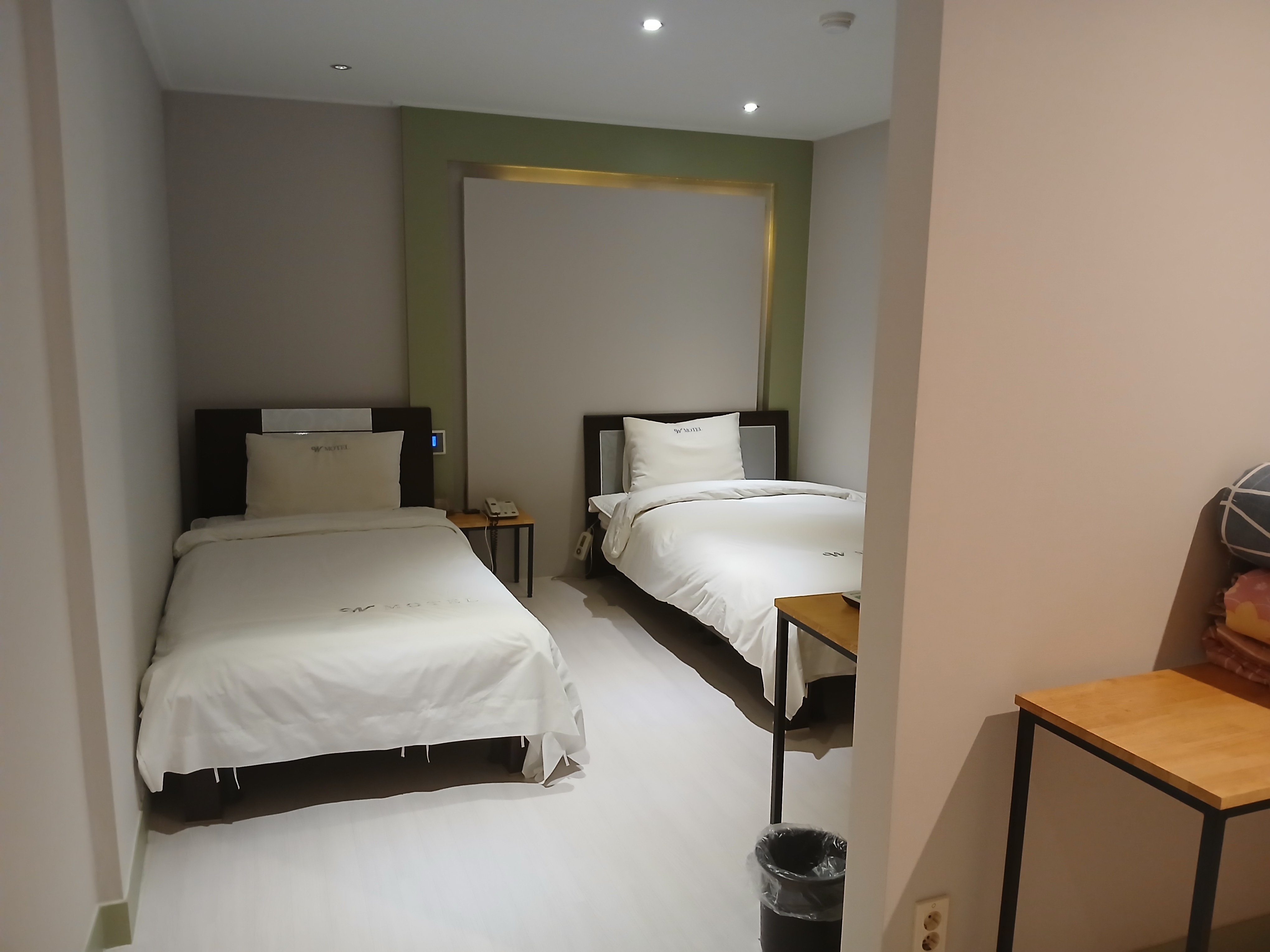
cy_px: 476
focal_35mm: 26
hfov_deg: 67.3
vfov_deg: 53.1
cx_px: 635
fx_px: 954
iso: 400
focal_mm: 3.98
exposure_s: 1/24
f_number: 1.8
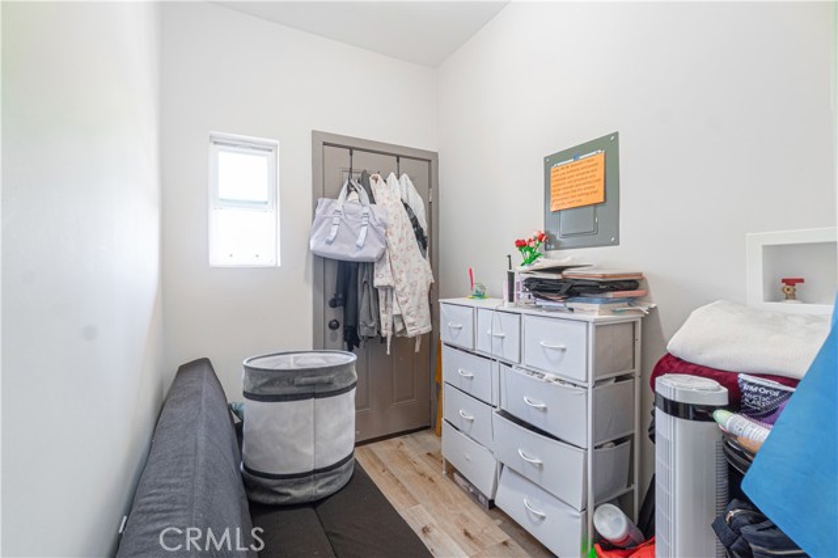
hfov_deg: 100.4
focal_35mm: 15
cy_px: 279
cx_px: 419
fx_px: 349
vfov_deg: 77.3
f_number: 7.1
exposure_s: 1/4
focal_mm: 10
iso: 320
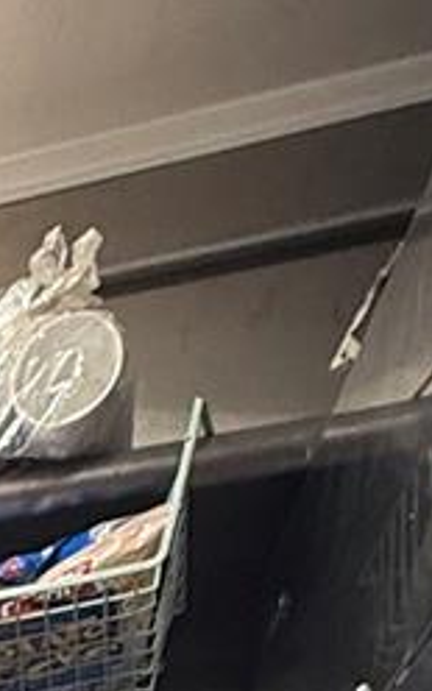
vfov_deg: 14.3
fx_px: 1733
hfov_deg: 10.5
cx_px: -831
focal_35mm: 92
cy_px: 1691
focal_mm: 2.22
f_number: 2.2
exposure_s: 1/60
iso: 320
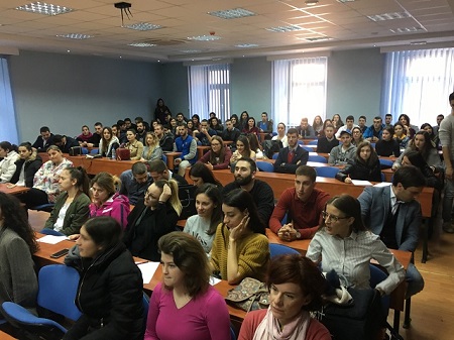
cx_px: 227
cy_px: 170
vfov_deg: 48.2
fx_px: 380
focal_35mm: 29
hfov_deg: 61.7
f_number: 2.2
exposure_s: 1/33
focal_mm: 4.15
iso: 100
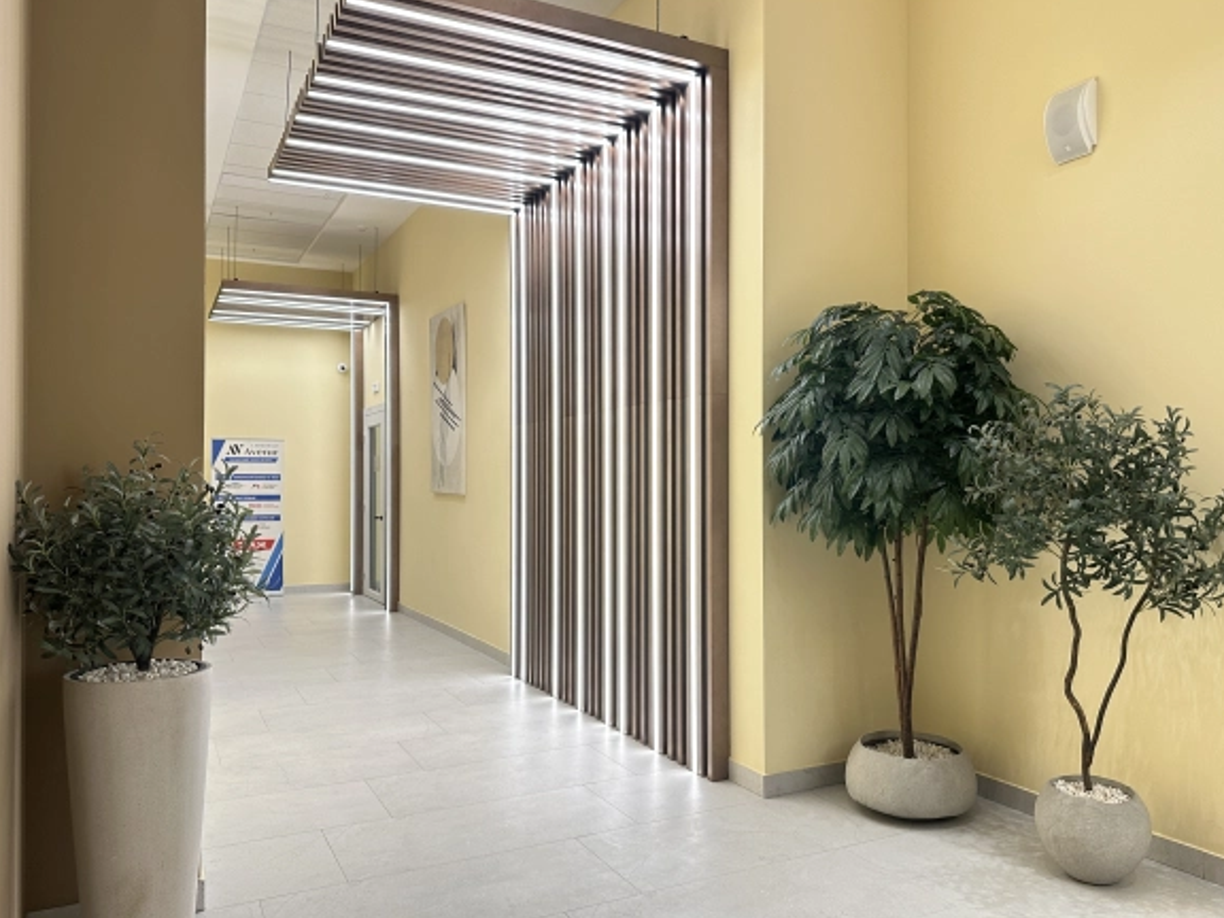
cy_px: 465
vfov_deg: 53.1
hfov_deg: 67.2
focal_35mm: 26
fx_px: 919
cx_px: 652
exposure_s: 1/100
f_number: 1.78
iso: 160
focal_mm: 6.86
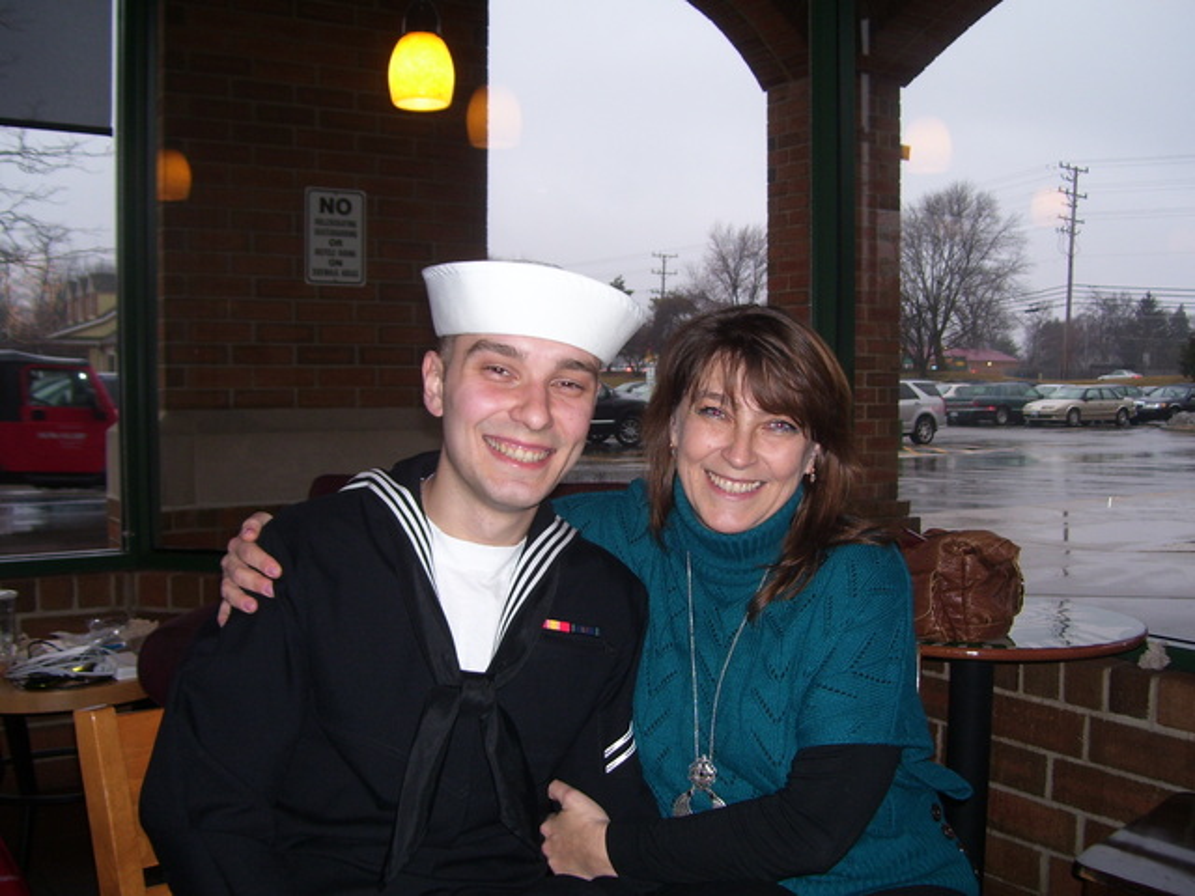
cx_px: 598
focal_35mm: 37
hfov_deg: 50.1
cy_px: 448
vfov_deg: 38.7
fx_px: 1277
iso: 80
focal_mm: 6
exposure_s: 1/60
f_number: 2.7
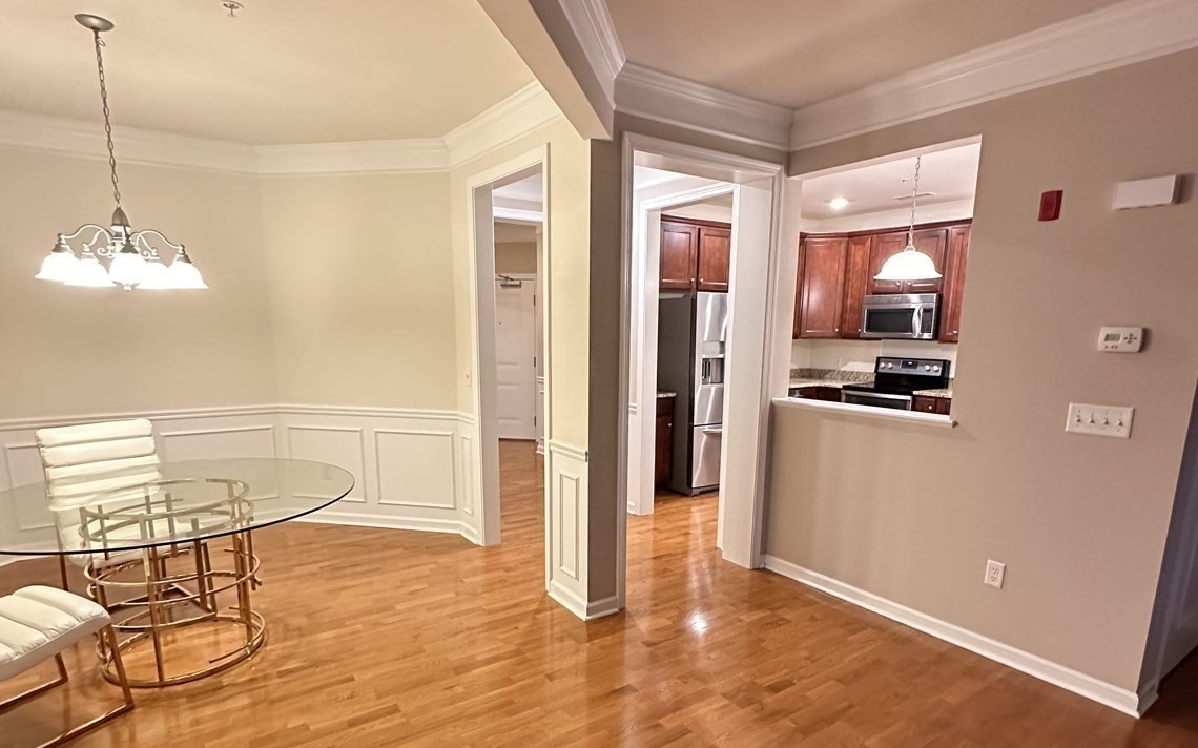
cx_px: 597
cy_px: 452
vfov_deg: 59.1
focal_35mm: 20
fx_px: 653
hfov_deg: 85.1
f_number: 2.2
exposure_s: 1/40
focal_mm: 2.22
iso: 1000
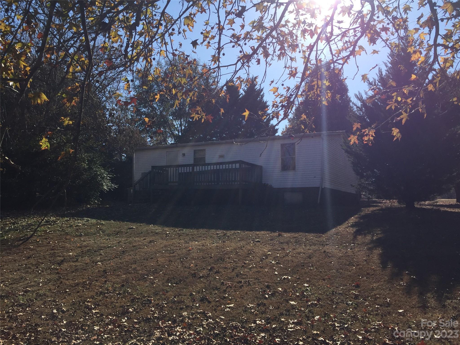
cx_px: 230
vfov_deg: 48.2
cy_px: 172
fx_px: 385
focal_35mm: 29
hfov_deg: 61.7
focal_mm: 4.15
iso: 32
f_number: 2.2
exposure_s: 1/2475
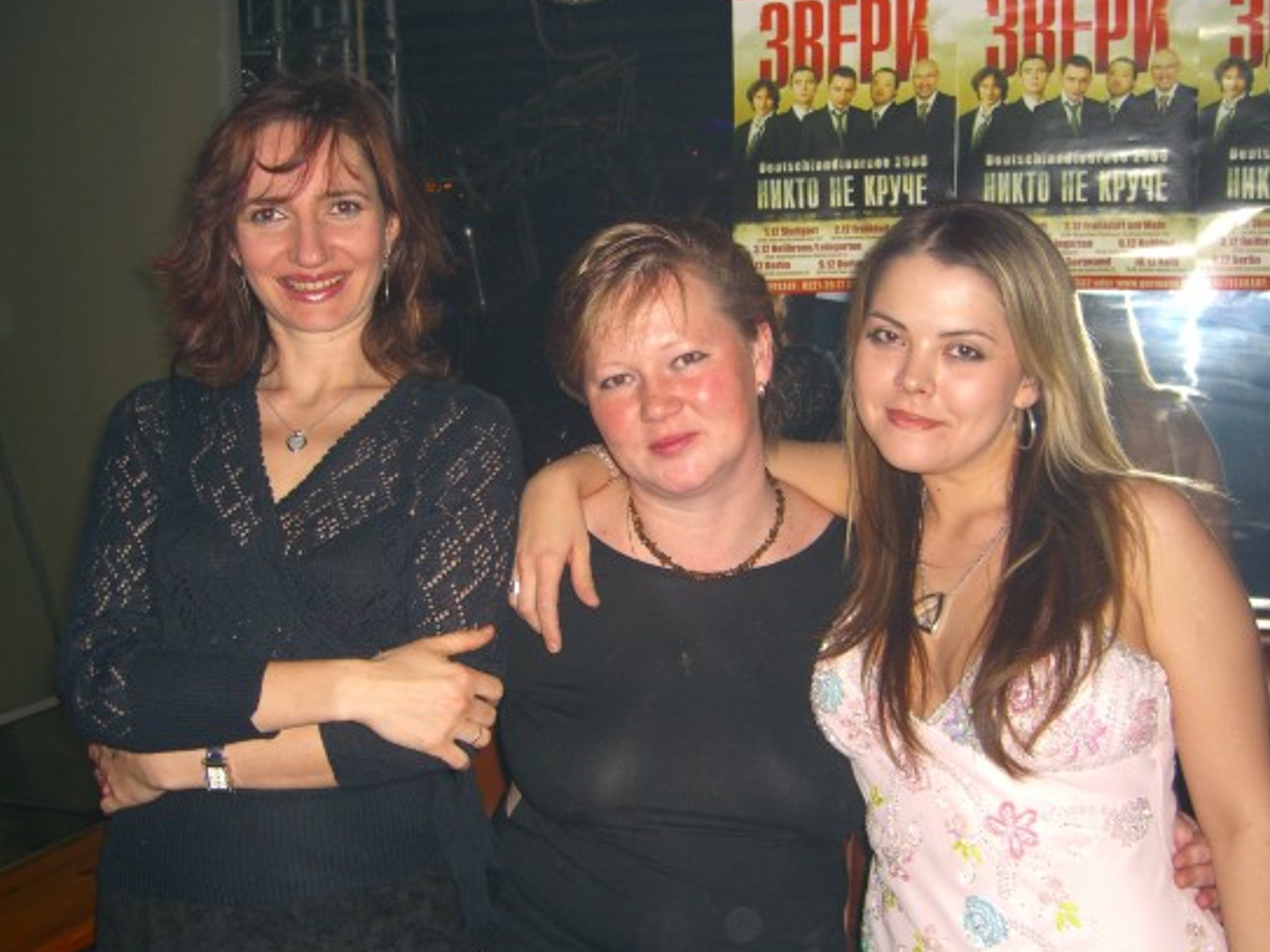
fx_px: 1541
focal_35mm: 42
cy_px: 494
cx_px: 631
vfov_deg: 34.3
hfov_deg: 44.8
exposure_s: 1/60
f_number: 2.8
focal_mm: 7.9
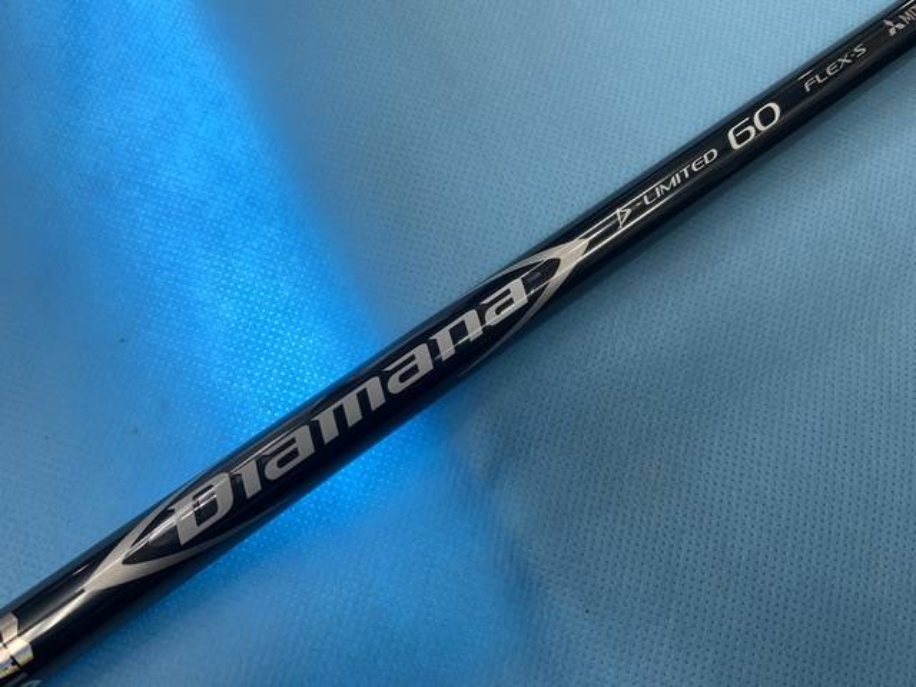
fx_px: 688
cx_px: 458
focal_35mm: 26
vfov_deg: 53.1
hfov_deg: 67.3
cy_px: 344
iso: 40
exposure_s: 1/120
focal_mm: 4.25
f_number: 1.8
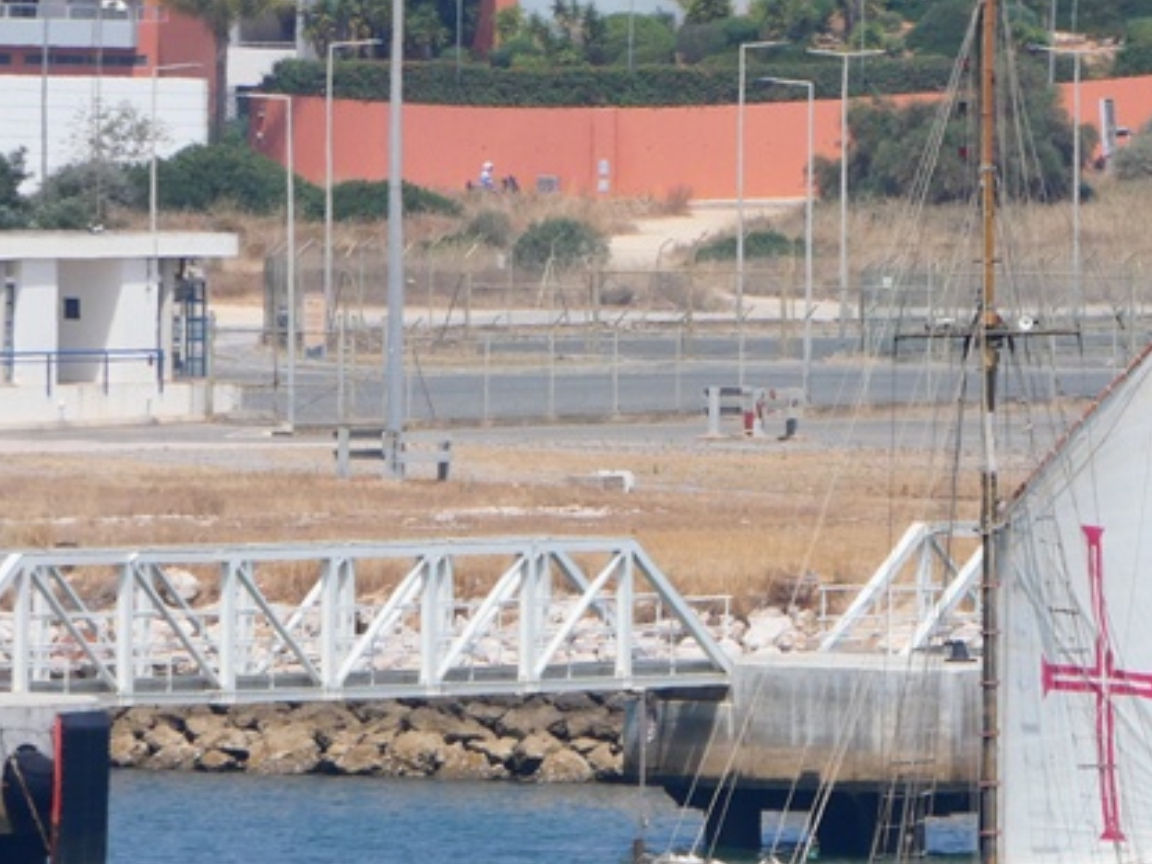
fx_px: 32947
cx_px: 1018
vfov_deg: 1.5
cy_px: 504
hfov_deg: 2.0
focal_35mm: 990
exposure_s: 1/320
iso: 80
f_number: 7.1
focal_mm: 92.3
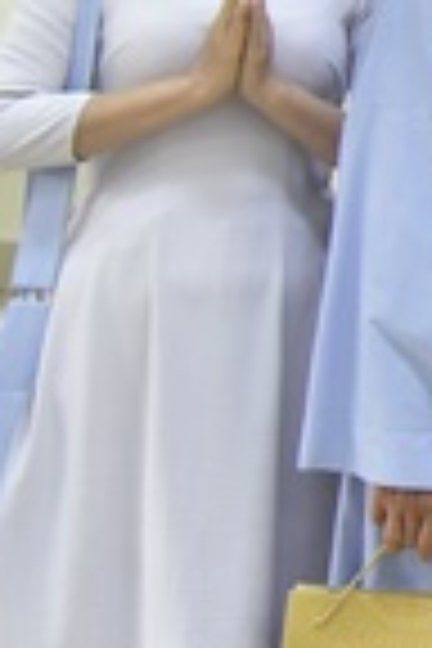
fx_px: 2520
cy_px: -36
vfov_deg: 14.4
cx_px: 1386
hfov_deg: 8.1
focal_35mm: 140
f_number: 4
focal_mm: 31
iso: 2000
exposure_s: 1/60
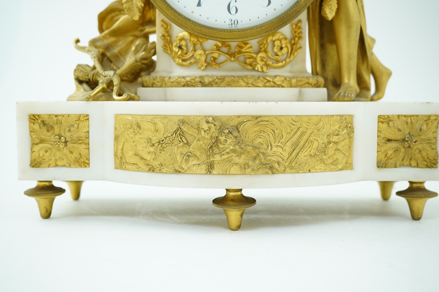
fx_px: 549
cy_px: 146
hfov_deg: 43.6
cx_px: 220
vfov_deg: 29.9
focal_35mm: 45
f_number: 7.1
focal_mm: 30
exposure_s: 1/60
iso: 640
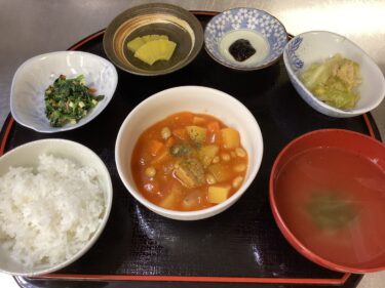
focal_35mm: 31
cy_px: 144
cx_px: 192
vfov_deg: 45.4
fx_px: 345
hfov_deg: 58.4
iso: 250
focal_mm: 3.3
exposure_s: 1/60
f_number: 2.4
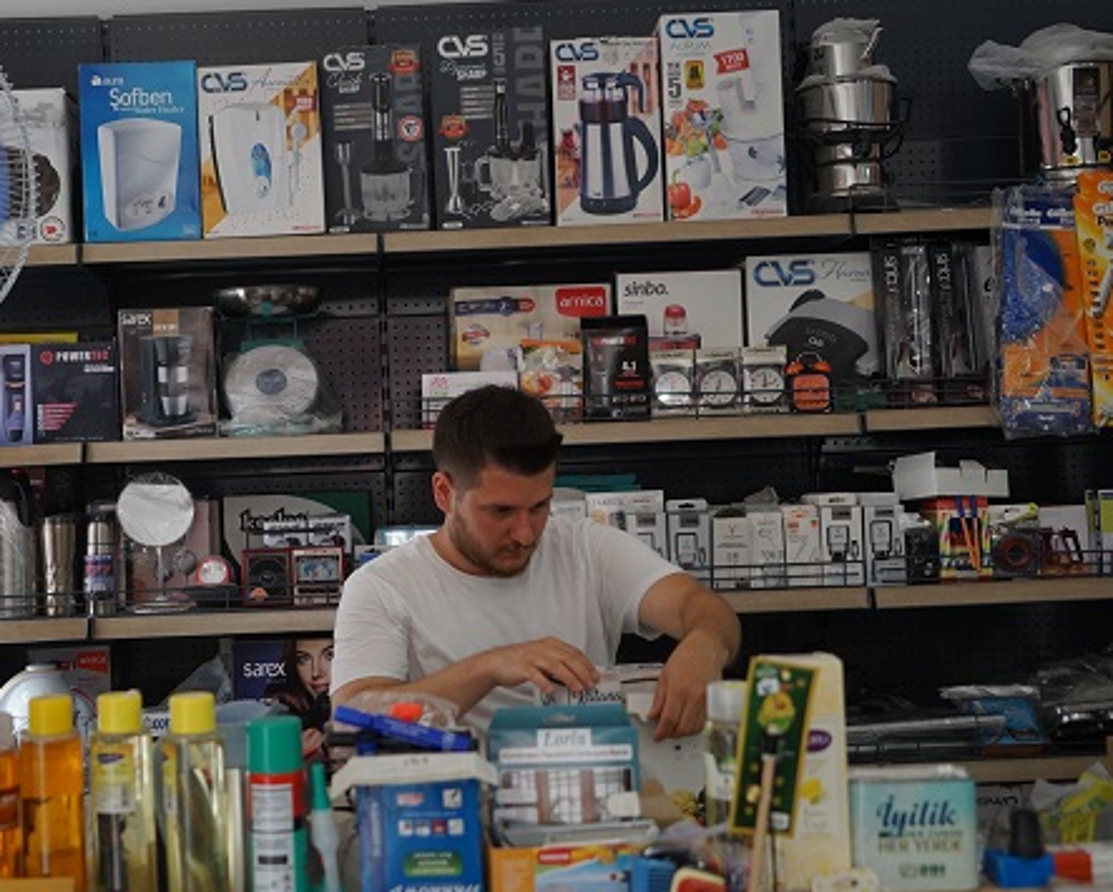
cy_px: 402
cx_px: 422
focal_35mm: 47
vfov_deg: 32.1
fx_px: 1549
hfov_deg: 39.3
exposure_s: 1/160
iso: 1000
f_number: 4
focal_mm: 37
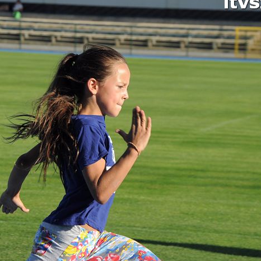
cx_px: 112
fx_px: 2079
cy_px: 143
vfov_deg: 7.2
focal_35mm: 244
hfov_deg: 7.2
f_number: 9
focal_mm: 105
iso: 500
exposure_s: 1/1250
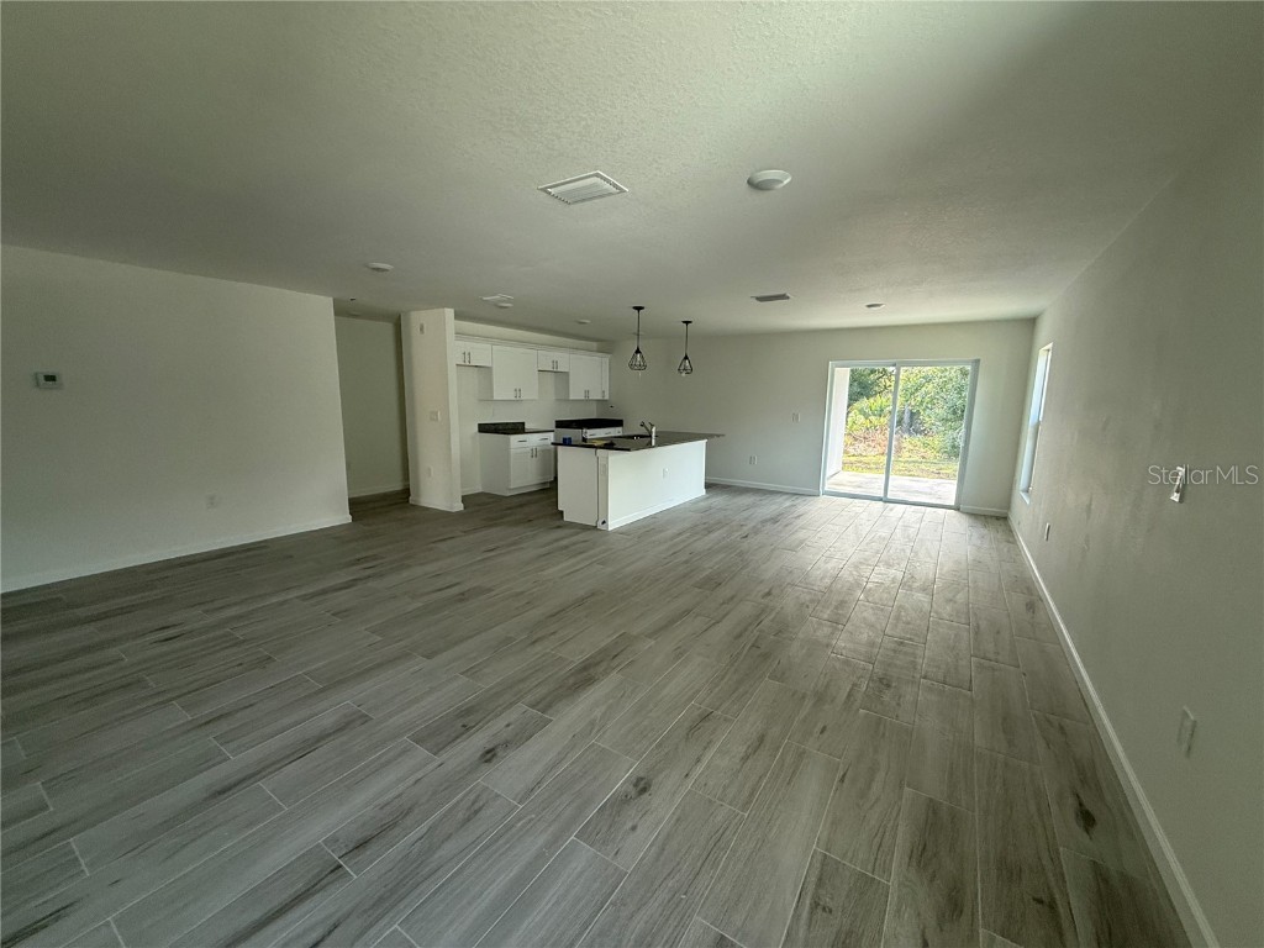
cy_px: 474
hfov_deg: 102.1
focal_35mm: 14
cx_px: 632
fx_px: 511
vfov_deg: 85.7
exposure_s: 1/99
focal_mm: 2.22
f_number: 2.2
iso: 160
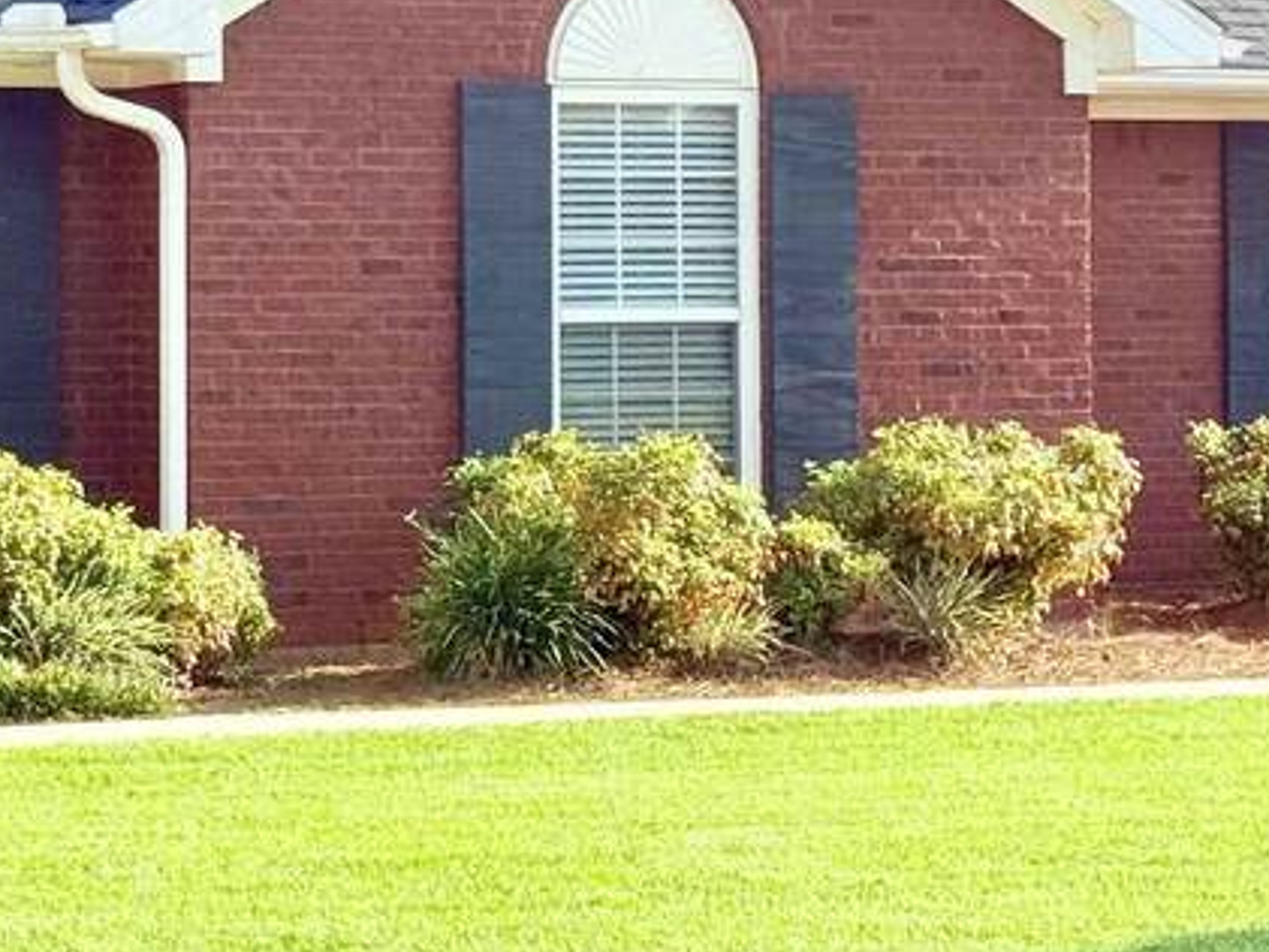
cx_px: 591
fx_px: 5354
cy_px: 289
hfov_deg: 13.5
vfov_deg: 10.2
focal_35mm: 146
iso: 64
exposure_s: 1/4329
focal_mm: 6.76
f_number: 1.78
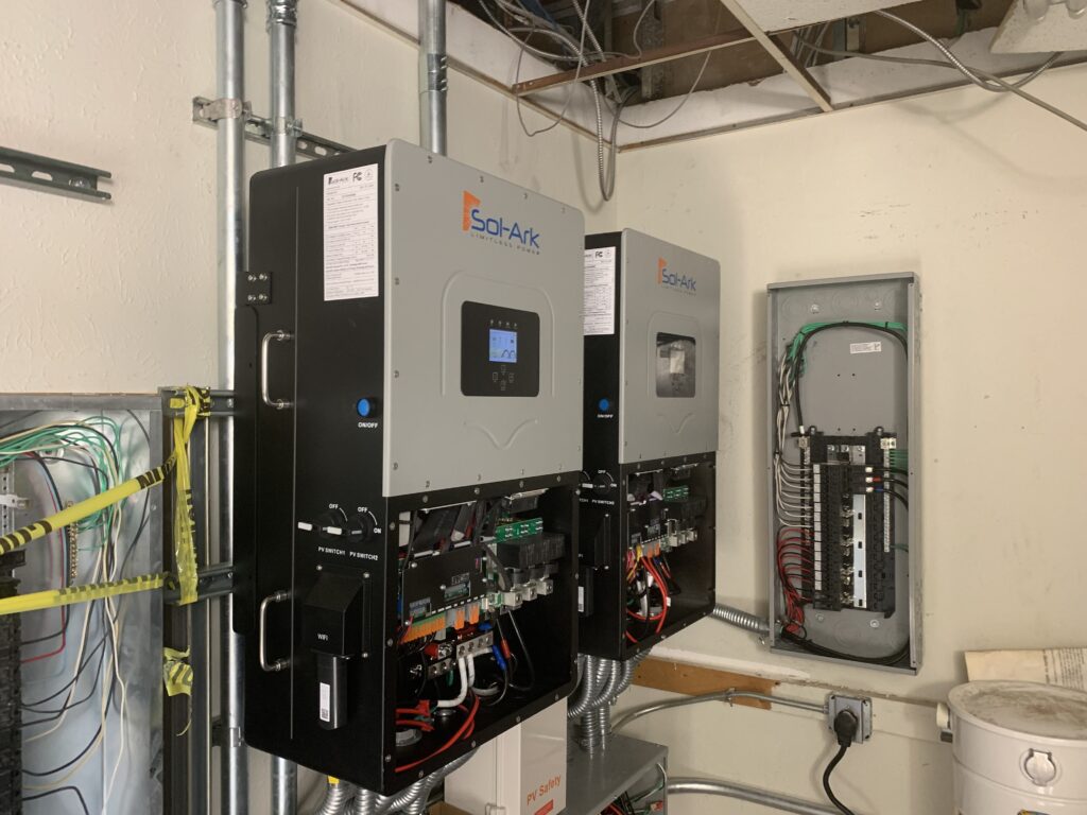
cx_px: 544
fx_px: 816
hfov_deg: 67.3
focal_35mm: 26
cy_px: 408
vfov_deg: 53.1
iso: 250
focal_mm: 4.25
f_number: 1.8
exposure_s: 1/60
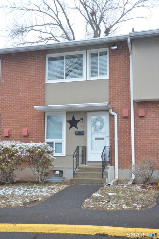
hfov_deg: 29.7
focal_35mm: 45
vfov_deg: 43.7
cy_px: 120
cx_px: 80
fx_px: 299
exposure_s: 1/200
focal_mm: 30
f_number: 7.1
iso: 800
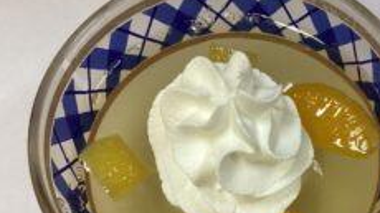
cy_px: 169
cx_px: 280
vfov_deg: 21.5
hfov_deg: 37.1
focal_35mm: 55
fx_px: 554
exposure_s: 1/60
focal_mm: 3.3
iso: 100
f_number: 2.4
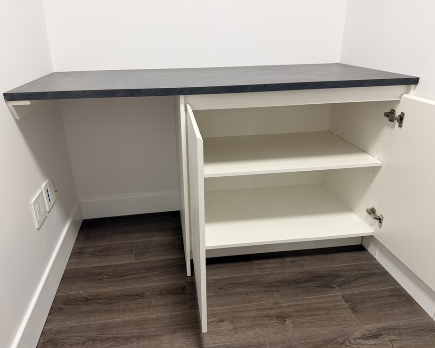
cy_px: 171
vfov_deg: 54.9
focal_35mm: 26
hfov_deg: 66.0
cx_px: 205
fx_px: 335
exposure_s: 1/60
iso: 200
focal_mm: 6.76
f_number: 1.78
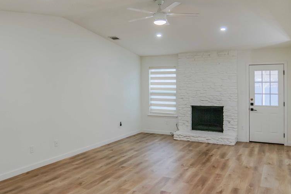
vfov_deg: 42.7
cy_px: 99
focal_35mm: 31
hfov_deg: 60.7
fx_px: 248
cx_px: 130
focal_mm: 15
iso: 800
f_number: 4
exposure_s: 1/200
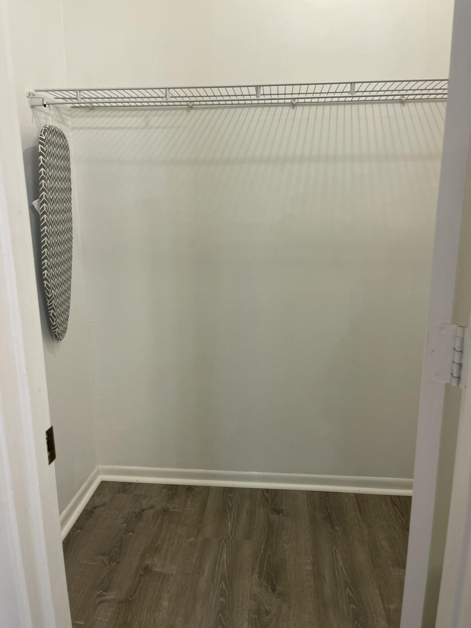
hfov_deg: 53.1
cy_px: 314
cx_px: 236
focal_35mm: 26
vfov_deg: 67.3
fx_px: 472
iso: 64
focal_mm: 5.1
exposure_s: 1/60
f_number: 1.6
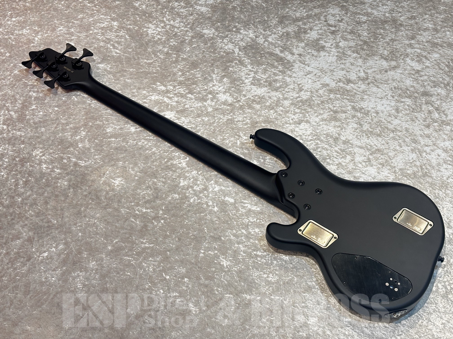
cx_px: 226
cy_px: 170
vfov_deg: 28.0
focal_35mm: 52
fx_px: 680
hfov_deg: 36.8
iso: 125
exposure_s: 1/60
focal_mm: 5.96
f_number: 1.6
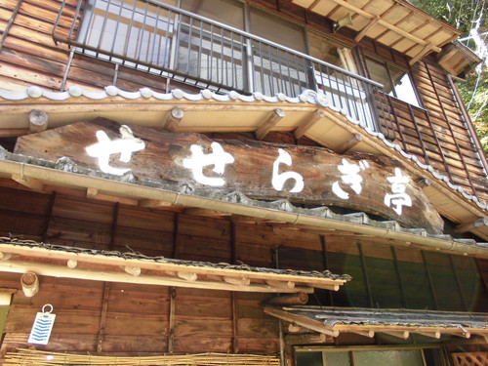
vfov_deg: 53.1
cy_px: 183
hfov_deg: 67.3
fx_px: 367
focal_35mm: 26
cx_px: 244
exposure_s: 1/60
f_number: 3.5
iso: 100
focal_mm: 4.6
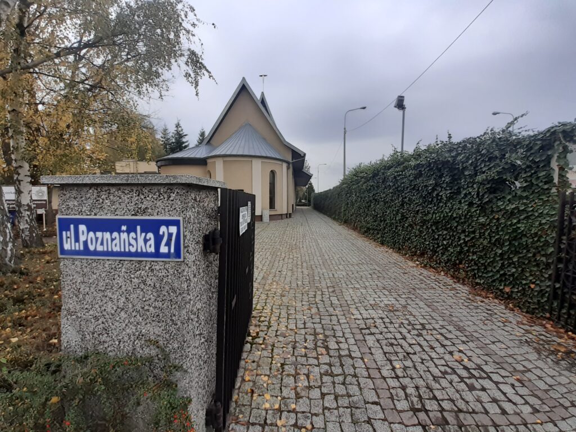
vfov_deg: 89.9
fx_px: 216
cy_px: 216
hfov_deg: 106.2
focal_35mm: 13
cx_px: 288
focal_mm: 1.13
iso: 40
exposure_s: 1/317
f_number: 2.2
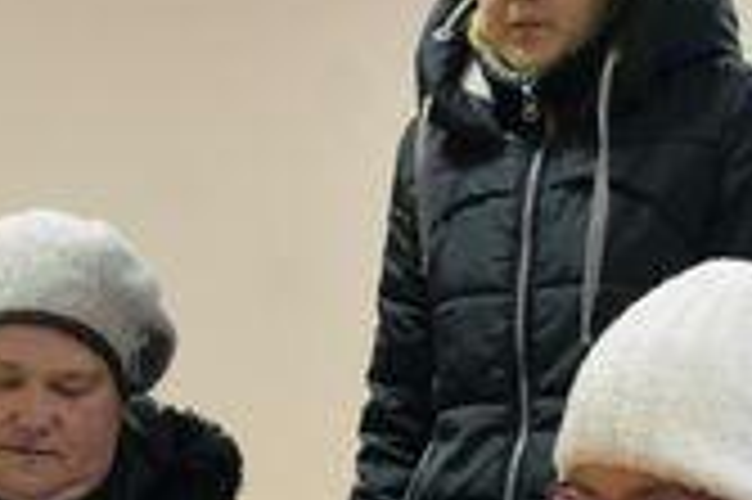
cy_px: 655
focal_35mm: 146
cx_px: 630
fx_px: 3047
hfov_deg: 14.0
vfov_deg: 9.2
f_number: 5.6
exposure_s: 1/100
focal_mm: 29
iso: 5000
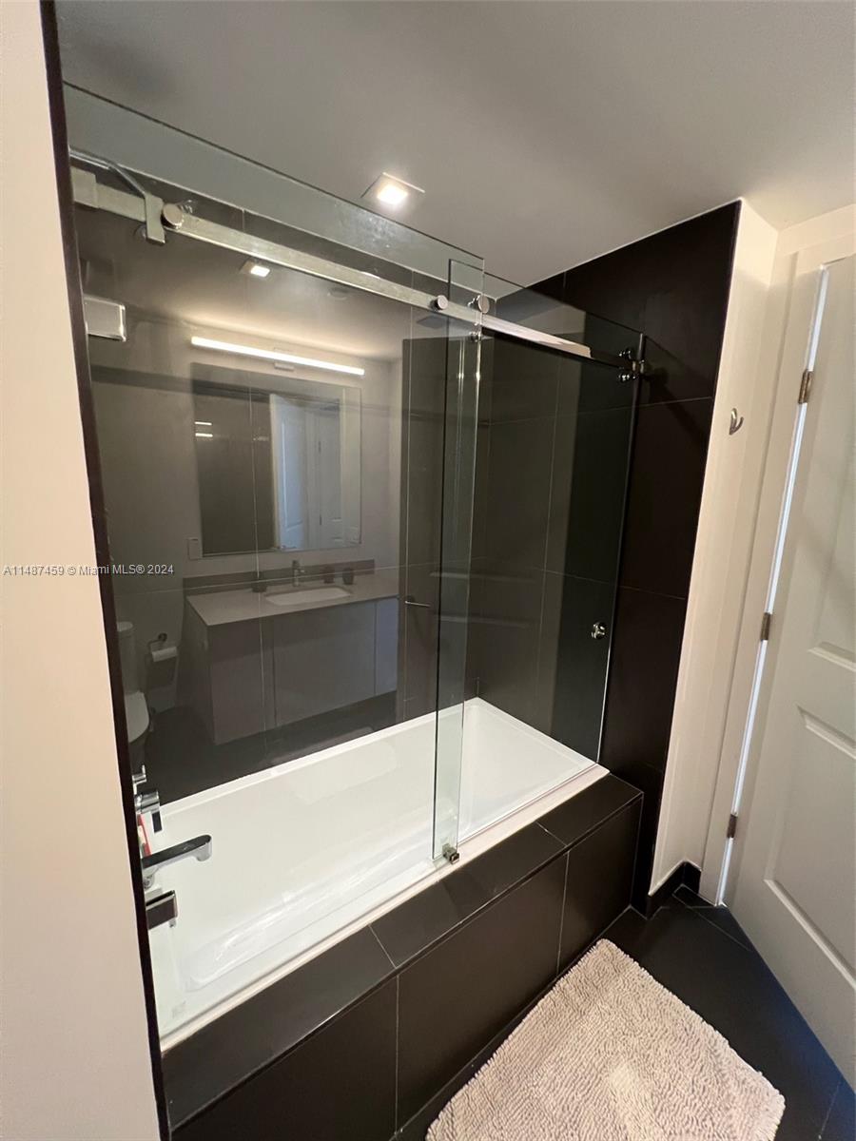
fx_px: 429
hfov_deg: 89.9
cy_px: 570
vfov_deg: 106.2
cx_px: 428
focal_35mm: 13
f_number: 1.8
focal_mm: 1.57
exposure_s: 1/60
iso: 640
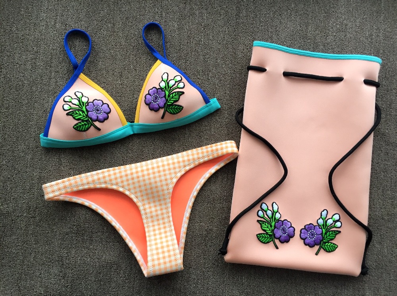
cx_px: 198
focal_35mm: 29
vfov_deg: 48.1
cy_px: 148
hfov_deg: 61.7
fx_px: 332
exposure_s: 1/20
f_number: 2.2
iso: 32
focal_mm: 4.15
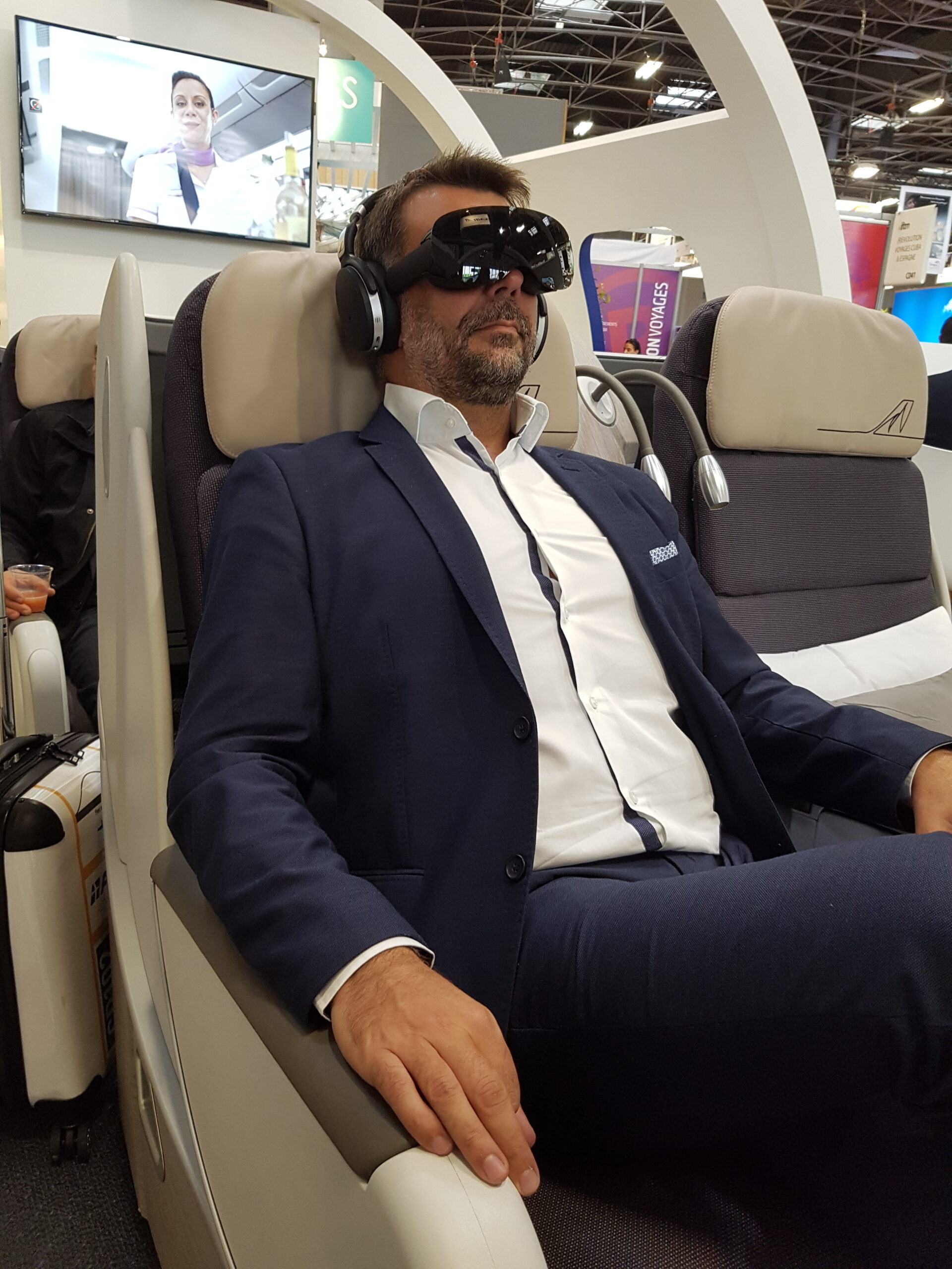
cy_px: 634
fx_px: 953
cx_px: 476
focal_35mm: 26
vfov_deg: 67.3
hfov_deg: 53.1
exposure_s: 1/50
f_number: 1.7
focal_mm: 4.2
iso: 125
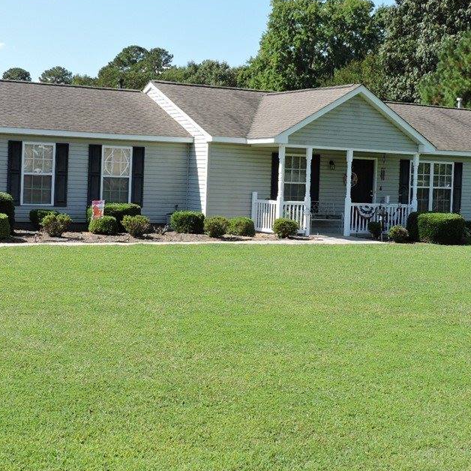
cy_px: 196
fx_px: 954
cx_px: 234
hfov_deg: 27.7
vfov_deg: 27.7
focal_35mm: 62
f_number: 3.4
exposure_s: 1/640
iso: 100
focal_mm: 7.7
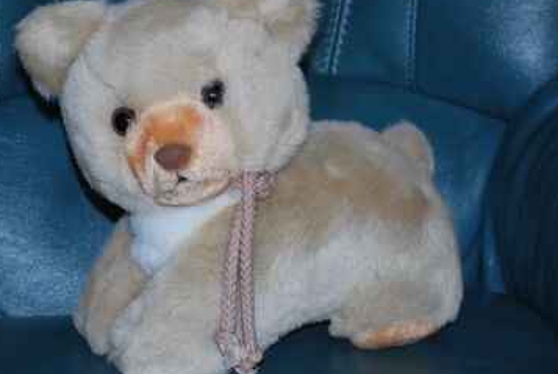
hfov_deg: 22.4
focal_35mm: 91
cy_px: 182
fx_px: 1407
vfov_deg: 15.1
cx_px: 228
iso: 200
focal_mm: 45
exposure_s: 1/60
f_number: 5.3
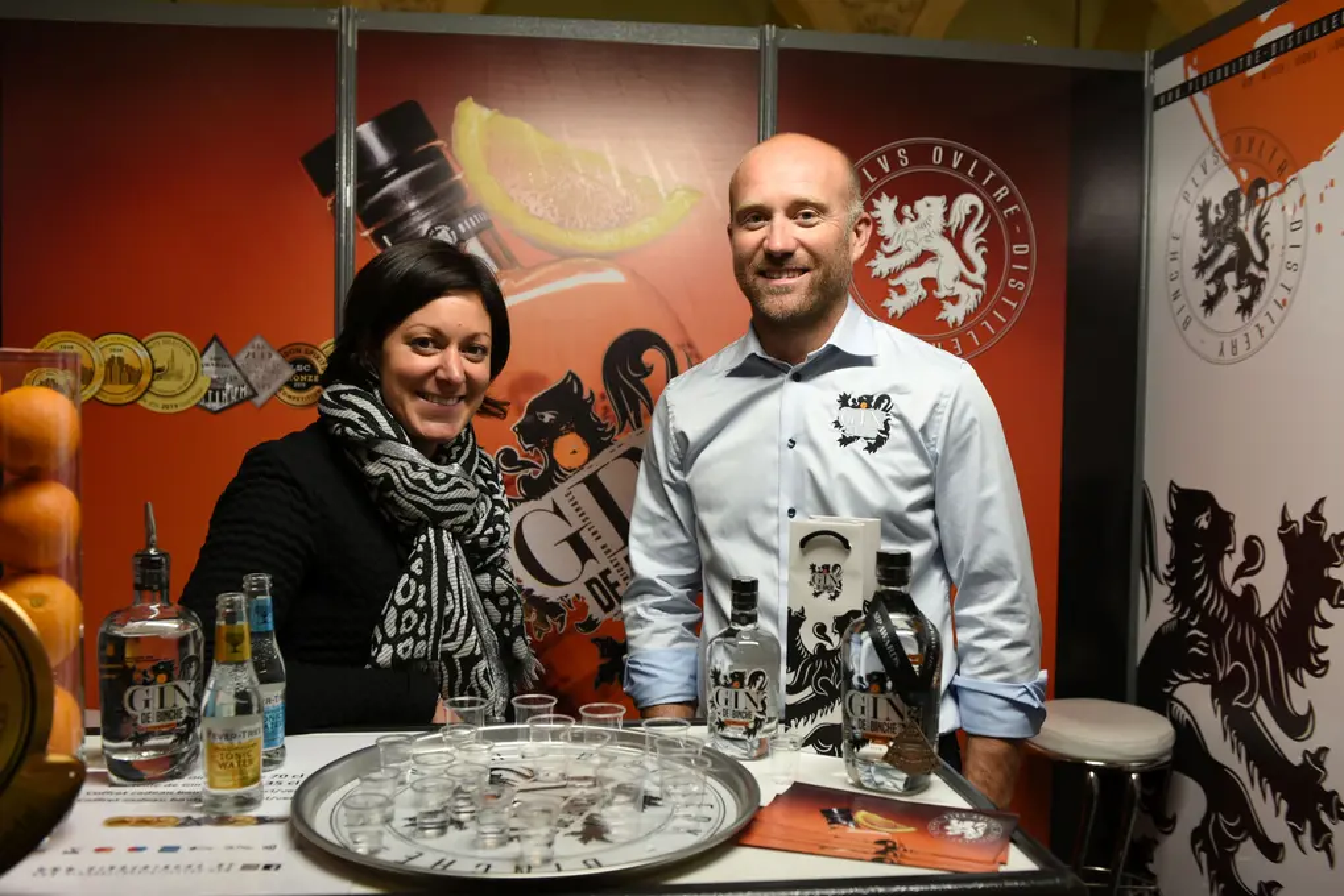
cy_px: 448
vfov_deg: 41.1
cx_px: 672
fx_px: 1195
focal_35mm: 32
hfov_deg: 58.7
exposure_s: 1/100
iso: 800
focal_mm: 32
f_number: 5
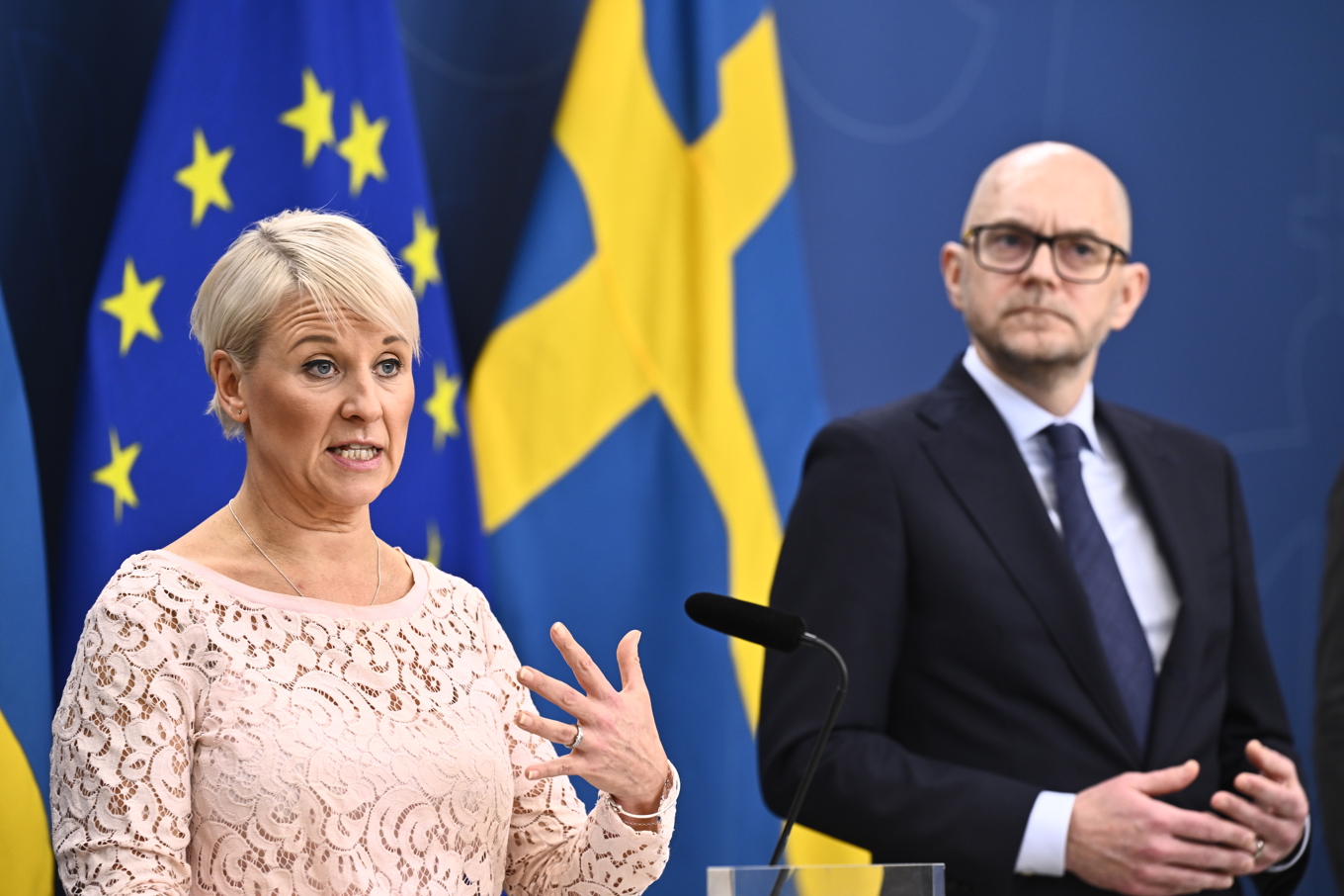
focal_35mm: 170
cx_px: 672
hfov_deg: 12.1
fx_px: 6345
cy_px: 448
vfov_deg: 8.1
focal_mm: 170
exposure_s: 1/160
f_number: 4
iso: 800
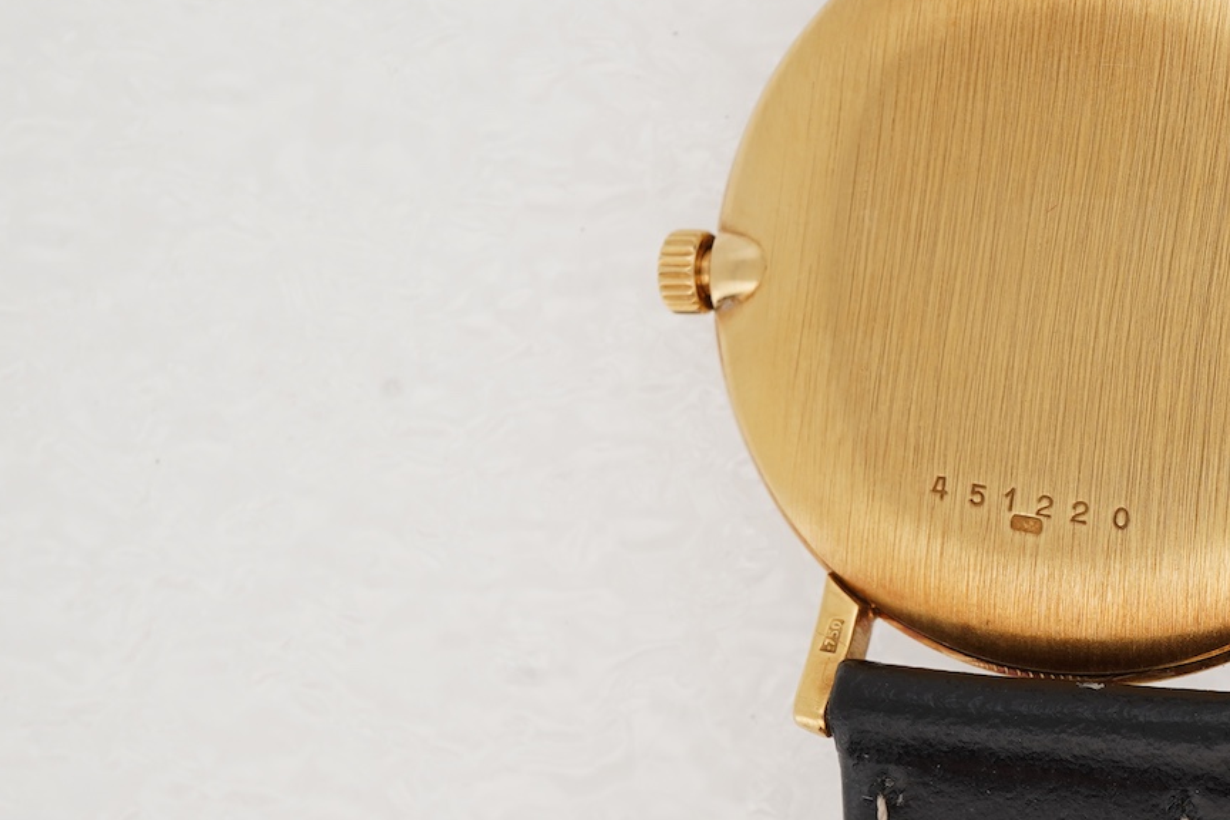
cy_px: 384
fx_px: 2801
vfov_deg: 16.7
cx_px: 989
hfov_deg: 24.4
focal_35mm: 82
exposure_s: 1/160
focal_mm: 30
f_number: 22
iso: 160
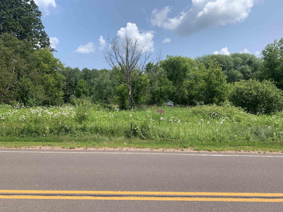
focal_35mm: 26
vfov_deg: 53.1
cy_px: 106
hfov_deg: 67.3
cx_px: 142
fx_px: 213
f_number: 1.8
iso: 25
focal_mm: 4.25
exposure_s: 1/2364
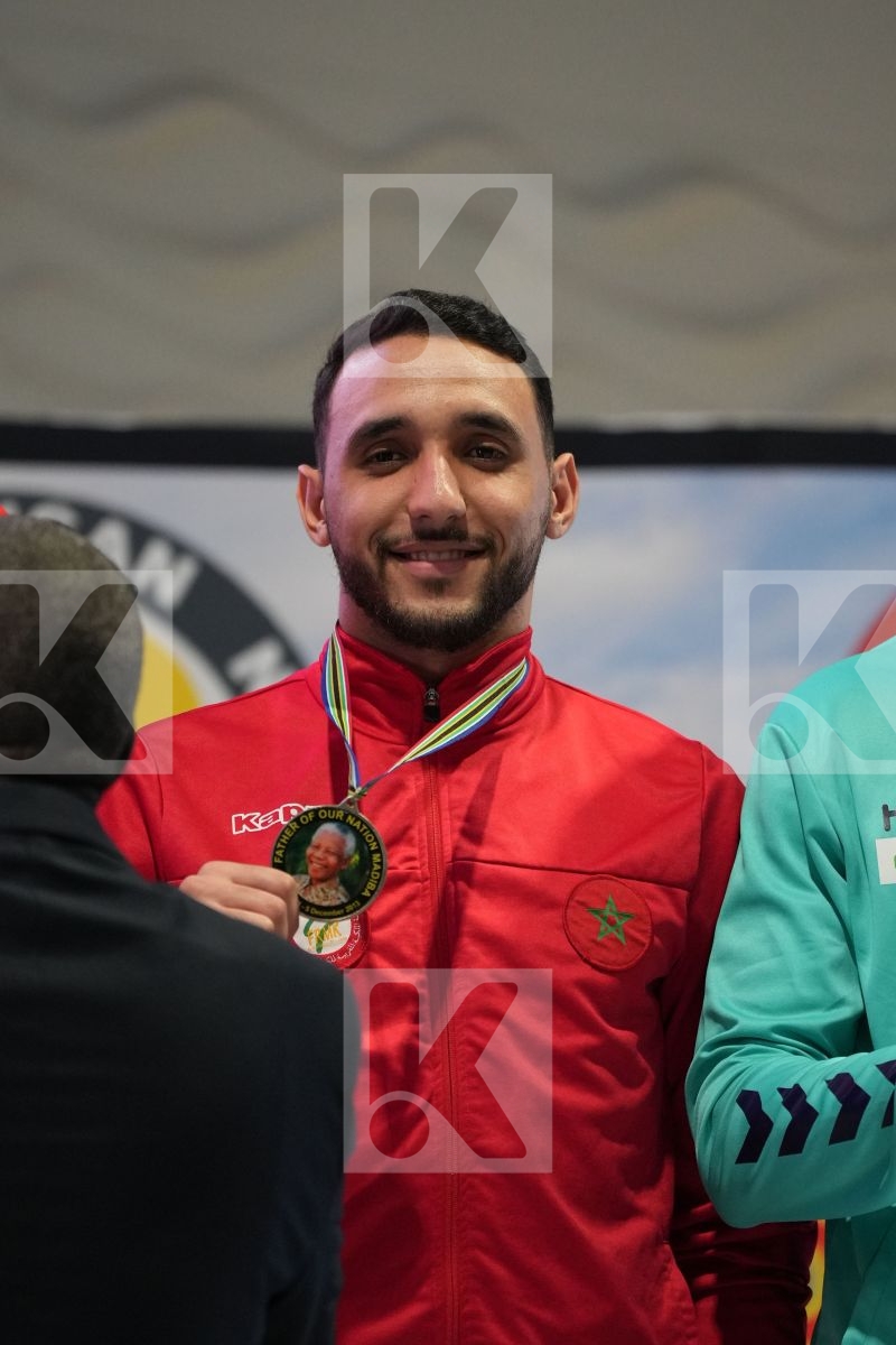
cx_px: 448
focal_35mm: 300
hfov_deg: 4.6
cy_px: 672
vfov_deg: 6.9
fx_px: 11199
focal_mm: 200
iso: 2500
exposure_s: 1/250
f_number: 2.8
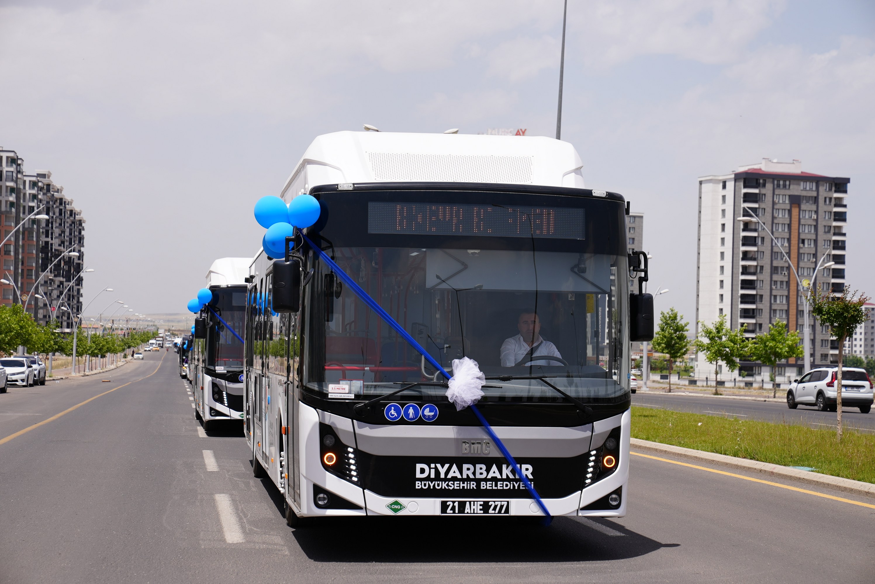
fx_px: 1702
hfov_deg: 28.8
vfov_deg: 19.5
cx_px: 438
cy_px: 292
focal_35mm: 70
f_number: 5
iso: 80
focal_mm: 70
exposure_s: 1/640
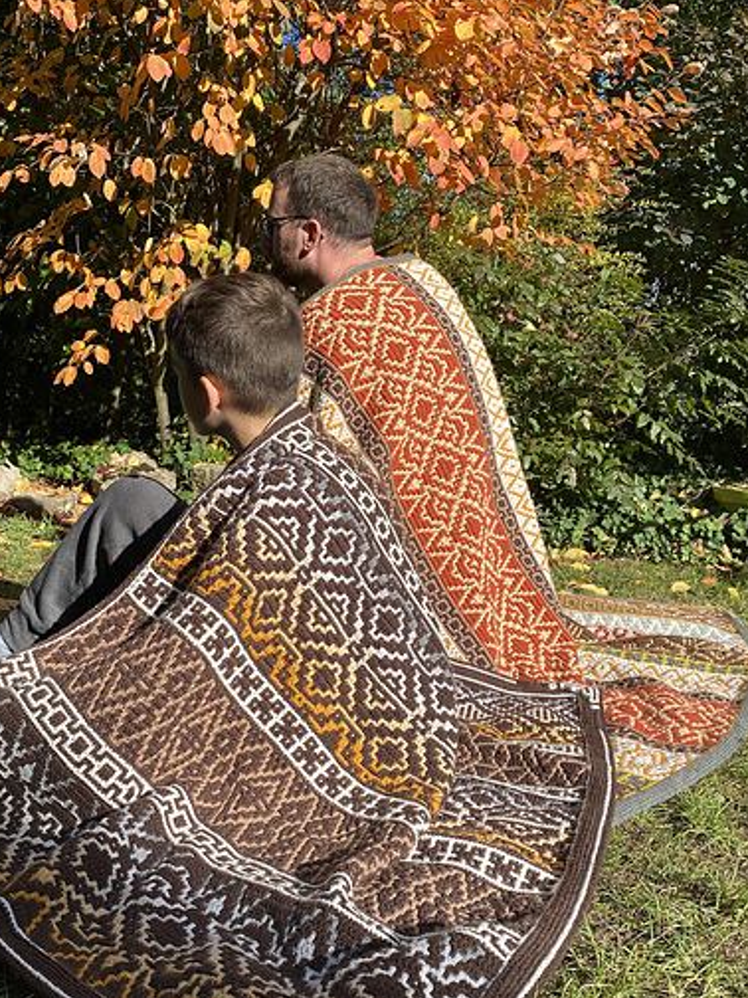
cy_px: 523
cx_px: 319
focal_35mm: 33
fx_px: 951
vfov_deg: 55.3
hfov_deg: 42.8
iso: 32
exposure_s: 1/1866
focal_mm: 4.25
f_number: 1.8
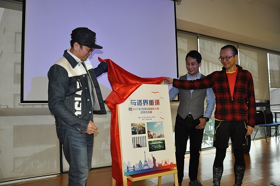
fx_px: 210
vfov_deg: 47.8
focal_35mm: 27
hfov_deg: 67.4
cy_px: 93
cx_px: 140
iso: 800
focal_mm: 18
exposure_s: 1/60
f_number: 3.5
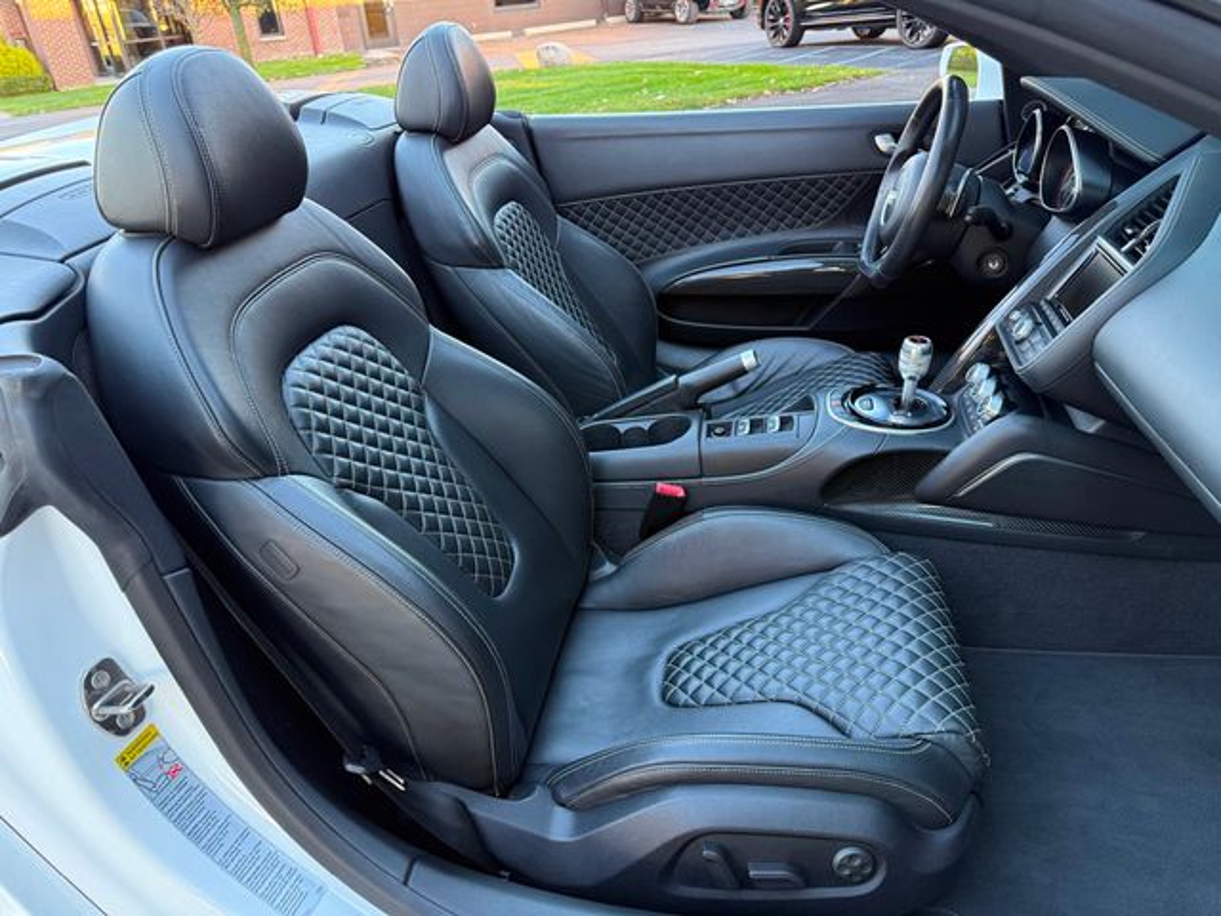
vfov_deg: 56.8
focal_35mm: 24
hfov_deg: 71.6
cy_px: 458
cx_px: 610
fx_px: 847
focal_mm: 6.76
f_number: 1.78
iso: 200
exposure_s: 1/99
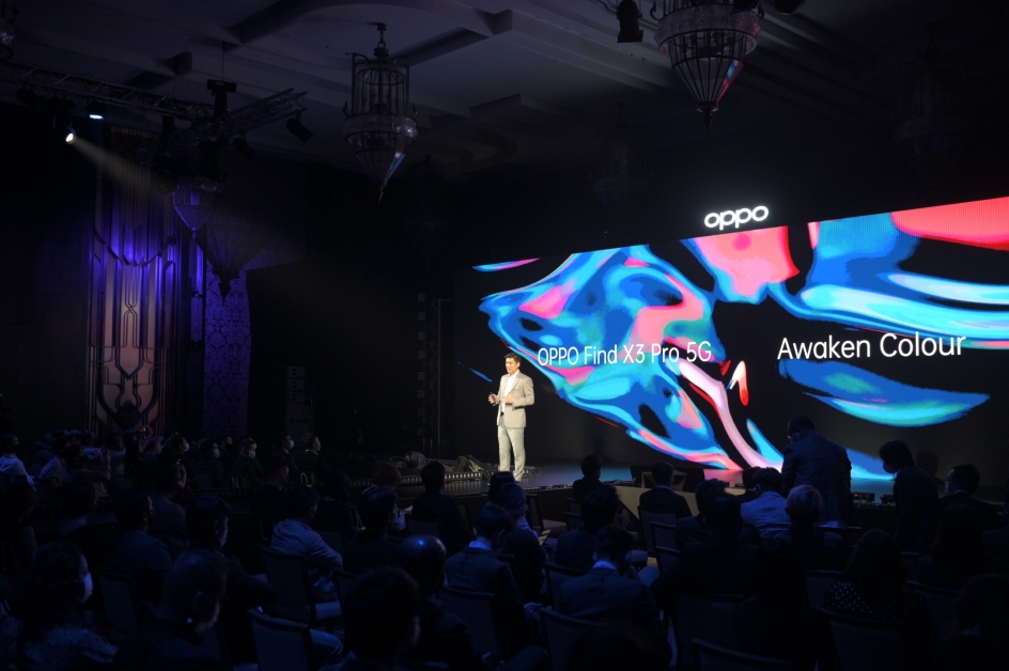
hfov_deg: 54.5
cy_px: 336
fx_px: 980
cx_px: 504
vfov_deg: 37.8
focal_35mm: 35
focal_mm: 35
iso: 1250
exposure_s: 1/400
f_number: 2.2
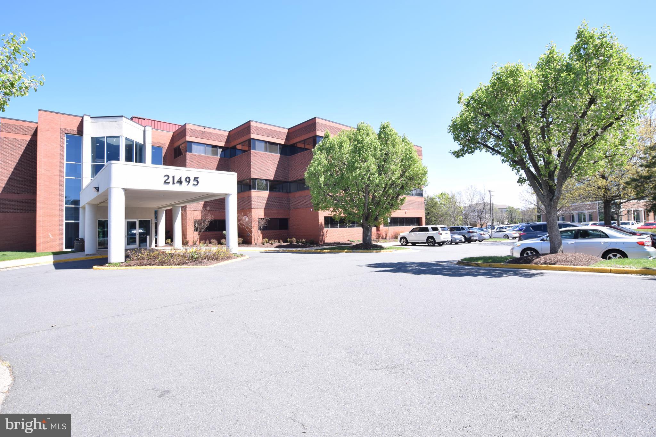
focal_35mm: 17
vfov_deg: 69.6
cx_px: 328
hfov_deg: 92.4
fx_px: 314
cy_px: 218
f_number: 8
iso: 100
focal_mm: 11.5
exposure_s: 1/80
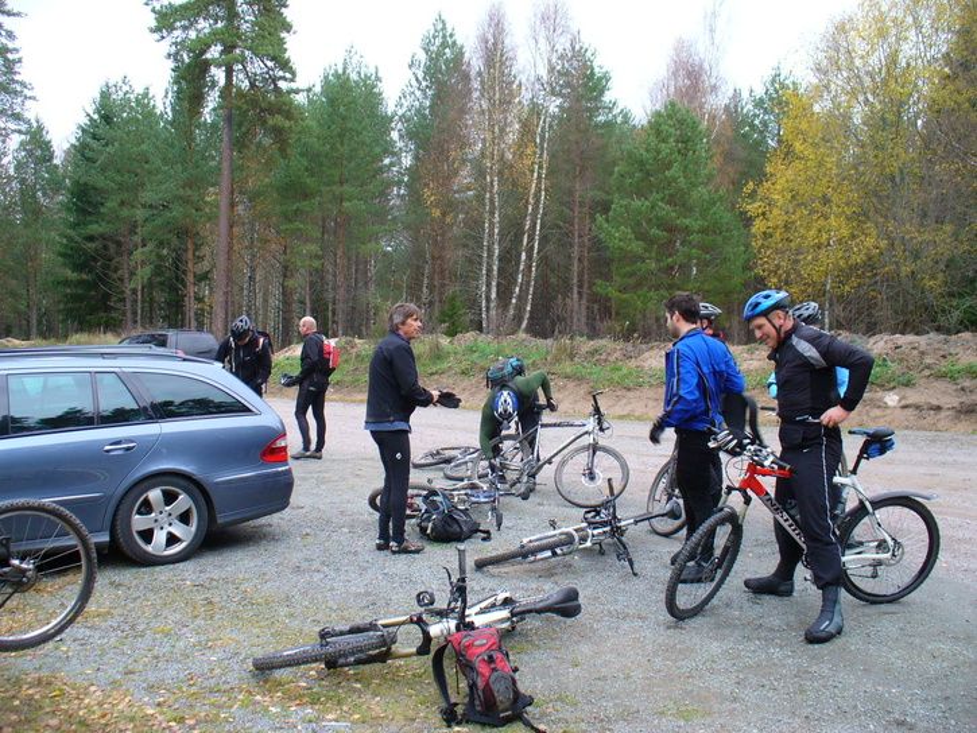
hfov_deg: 50.1
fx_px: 1044
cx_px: 488
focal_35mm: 37
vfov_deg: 38.7
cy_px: 366
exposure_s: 1/30
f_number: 2.8
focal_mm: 6.1
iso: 100
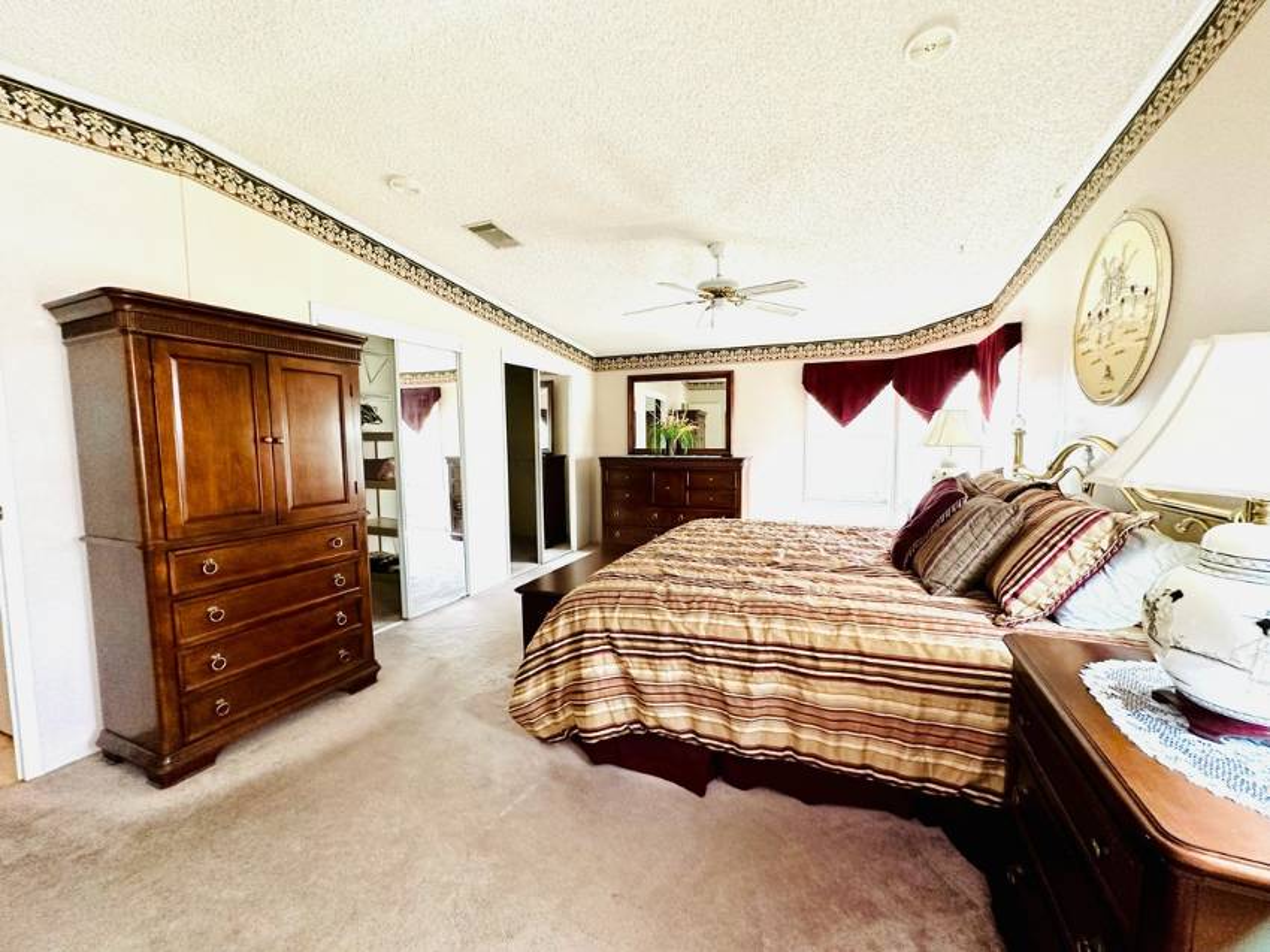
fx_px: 513
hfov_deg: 102.1
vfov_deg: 85.6
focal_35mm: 14
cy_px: 476
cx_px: 635
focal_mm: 2.22
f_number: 2.2
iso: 320
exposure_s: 1/93
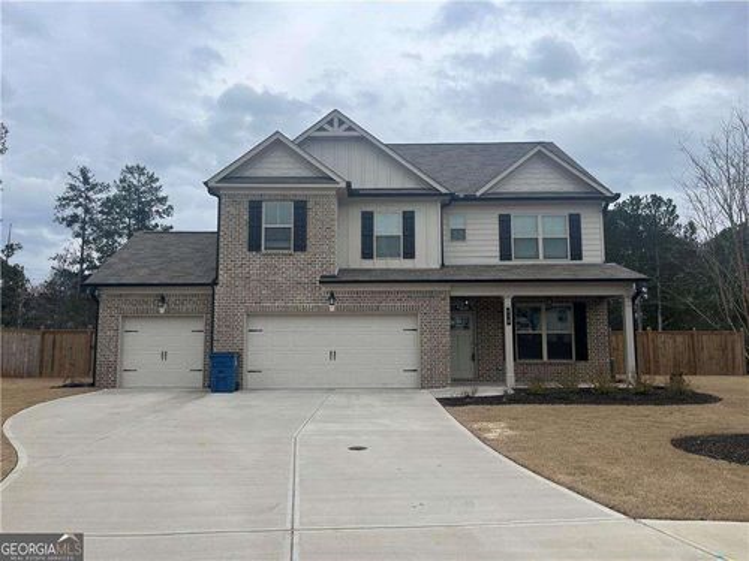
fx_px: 563
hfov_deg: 67.3
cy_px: 280
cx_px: 374
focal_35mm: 26
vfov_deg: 53.1
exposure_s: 1/992
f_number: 1.6
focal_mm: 5.1
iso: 50
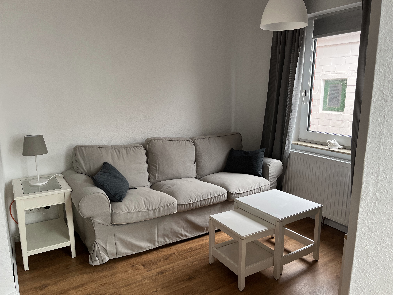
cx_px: 196
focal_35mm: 26
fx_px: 295
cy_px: 148
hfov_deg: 67.3
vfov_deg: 53.1
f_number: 1.6
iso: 125
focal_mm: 5.1
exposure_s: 1/121
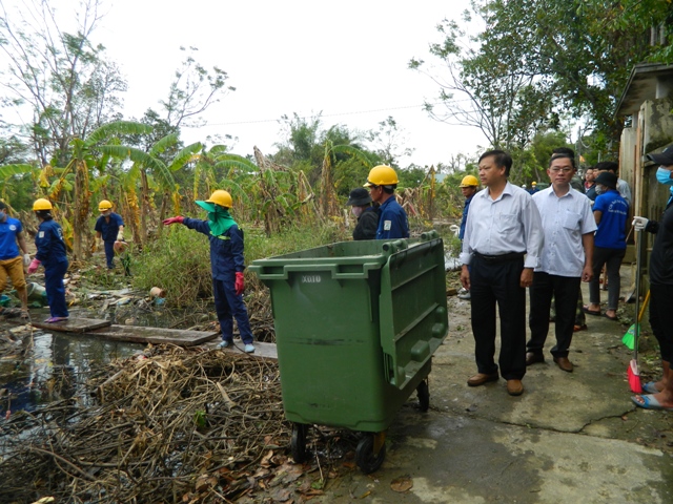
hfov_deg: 69.4
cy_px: 252
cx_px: 336
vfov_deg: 54.9
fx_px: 486
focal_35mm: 25
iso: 80
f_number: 3.1
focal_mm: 4.5
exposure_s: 1/160
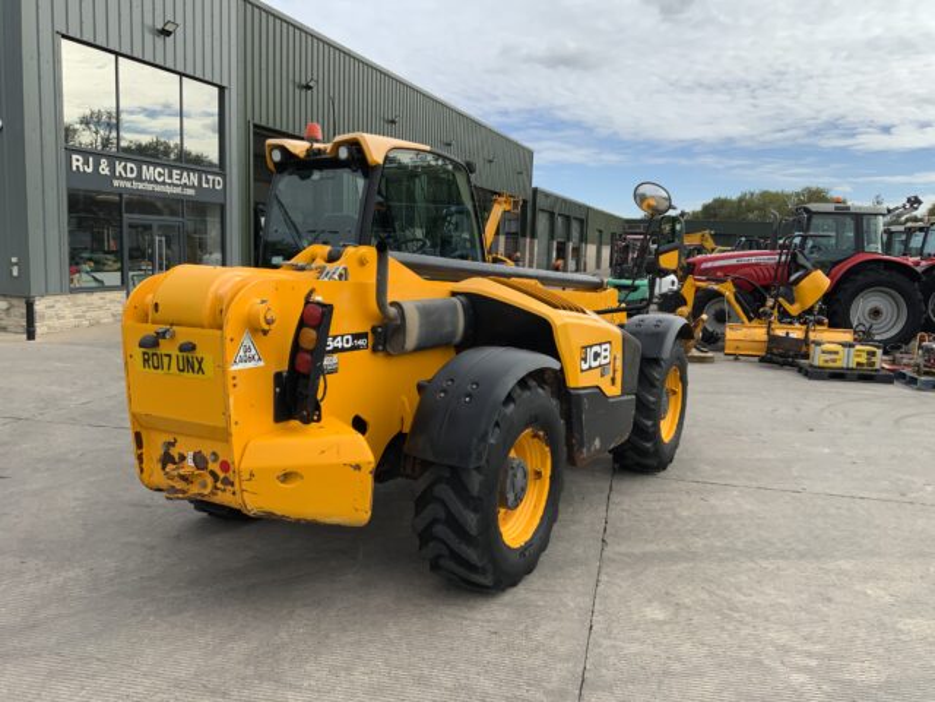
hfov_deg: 61.7
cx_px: 468
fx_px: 783
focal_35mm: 29
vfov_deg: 48.2
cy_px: 351
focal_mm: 3
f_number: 1.8
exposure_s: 1/1412
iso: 16
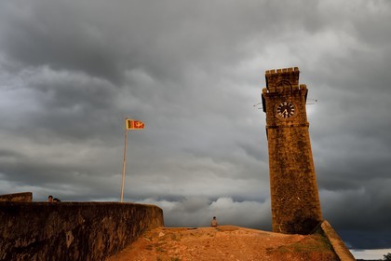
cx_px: 196
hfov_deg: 58.7
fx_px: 348
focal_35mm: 32
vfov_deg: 41.1
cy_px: 130
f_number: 6.3
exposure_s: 1/160
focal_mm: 32
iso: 400
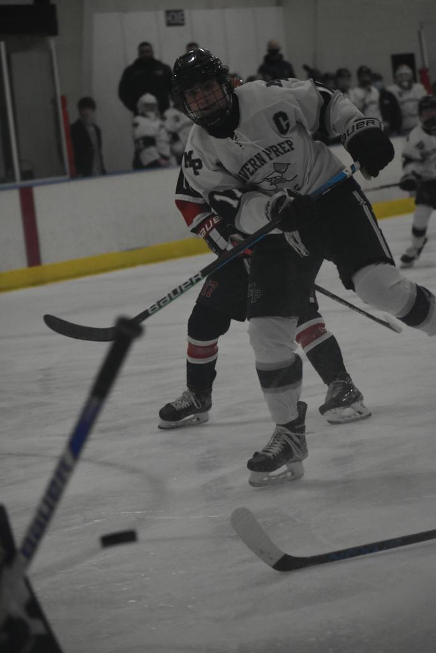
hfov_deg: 7.6
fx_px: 3269
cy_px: 326
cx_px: 218
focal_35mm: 180
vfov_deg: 11.4
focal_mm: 120
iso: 3200
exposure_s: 1/500
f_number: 4.8
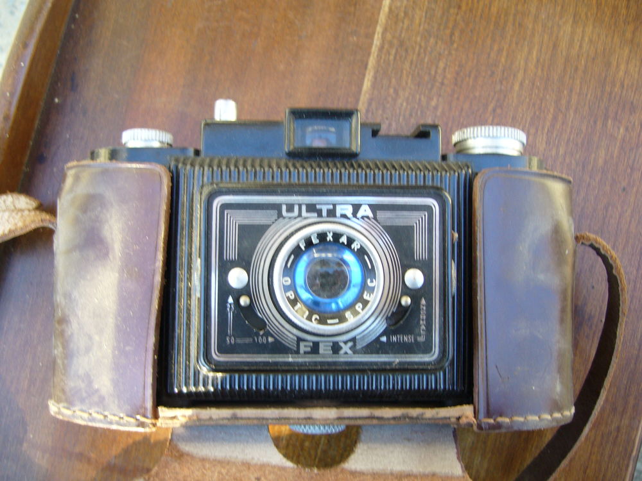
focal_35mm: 35
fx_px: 649
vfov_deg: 40.7
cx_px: 321
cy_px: 240
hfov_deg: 52.6
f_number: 2.8
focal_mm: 5.8
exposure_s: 1/25
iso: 80
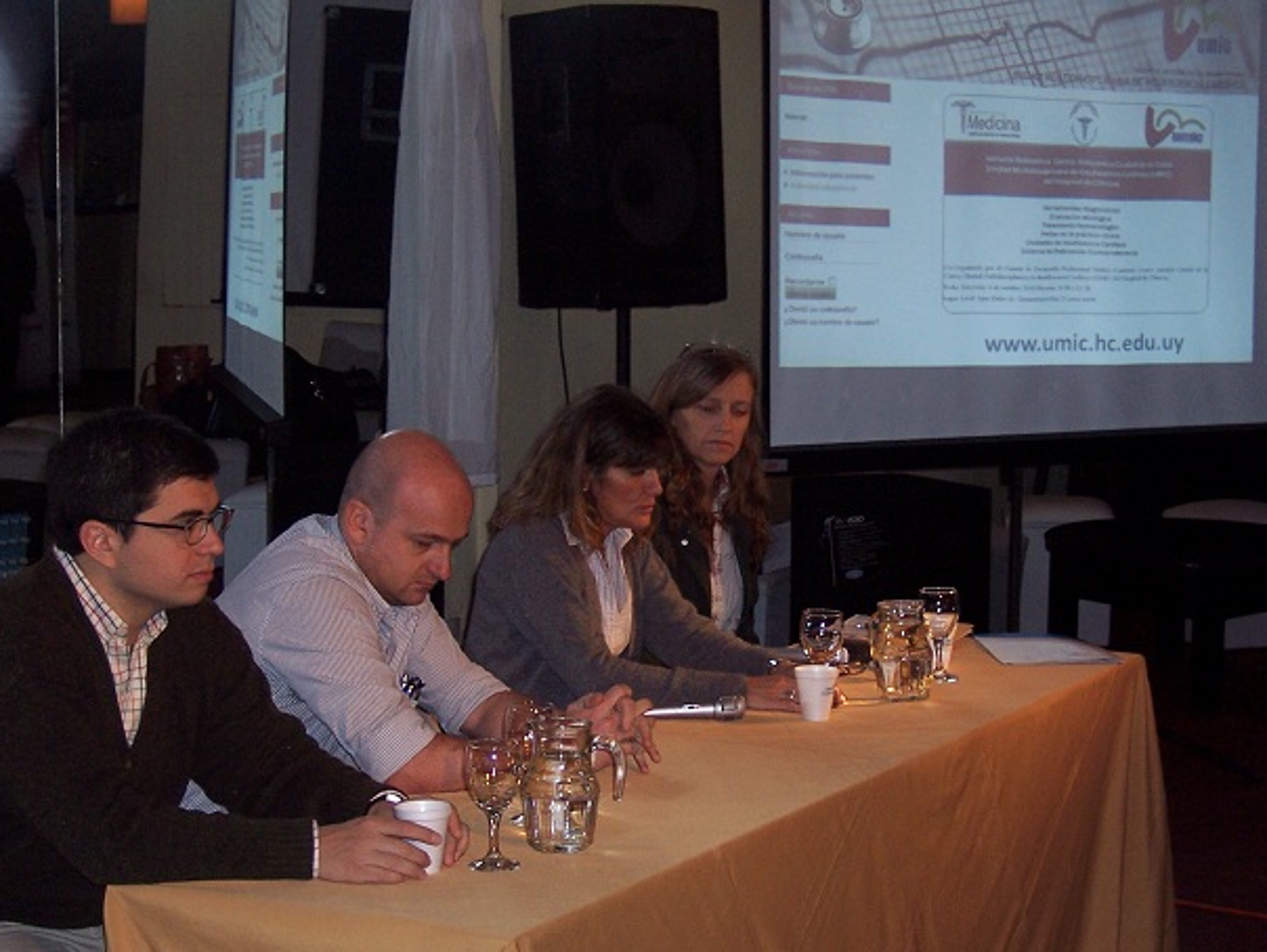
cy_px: 481
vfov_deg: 18.7
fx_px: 2894
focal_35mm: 79
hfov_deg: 24.7
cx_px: 608
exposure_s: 1/90
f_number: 4.3
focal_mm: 12.1
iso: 140
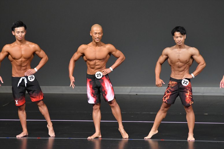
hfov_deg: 6.5
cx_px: 112
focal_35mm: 315
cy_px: 74
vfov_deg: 4.4
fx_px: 1959
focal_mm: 210
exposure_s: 1/400
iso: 4000
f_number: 5.6
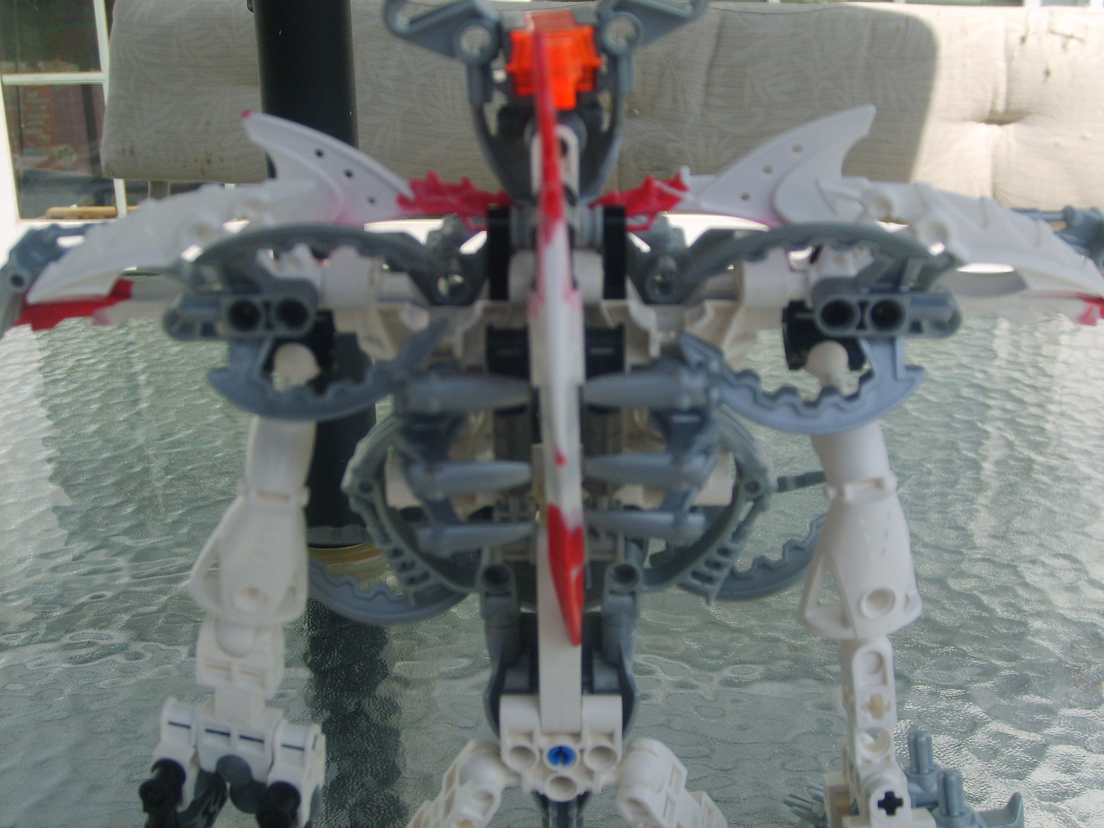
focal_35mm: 43
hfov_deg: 43.9
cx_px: 552
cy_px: 414
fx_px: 1371
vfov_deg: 33.6
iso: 50
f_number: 3
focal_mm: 7.2
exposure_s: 1/500
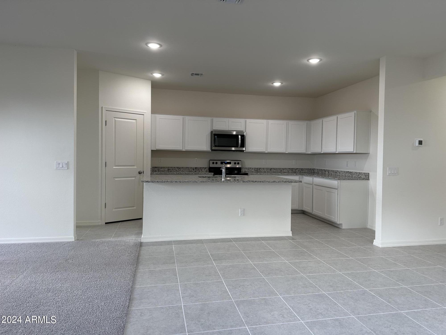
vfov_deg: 56.8
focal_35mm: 24
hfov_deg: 71.6
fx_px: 309
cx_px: 223
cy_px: 168
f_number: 1.78
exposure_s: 1/131
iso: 100
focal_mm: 6.86
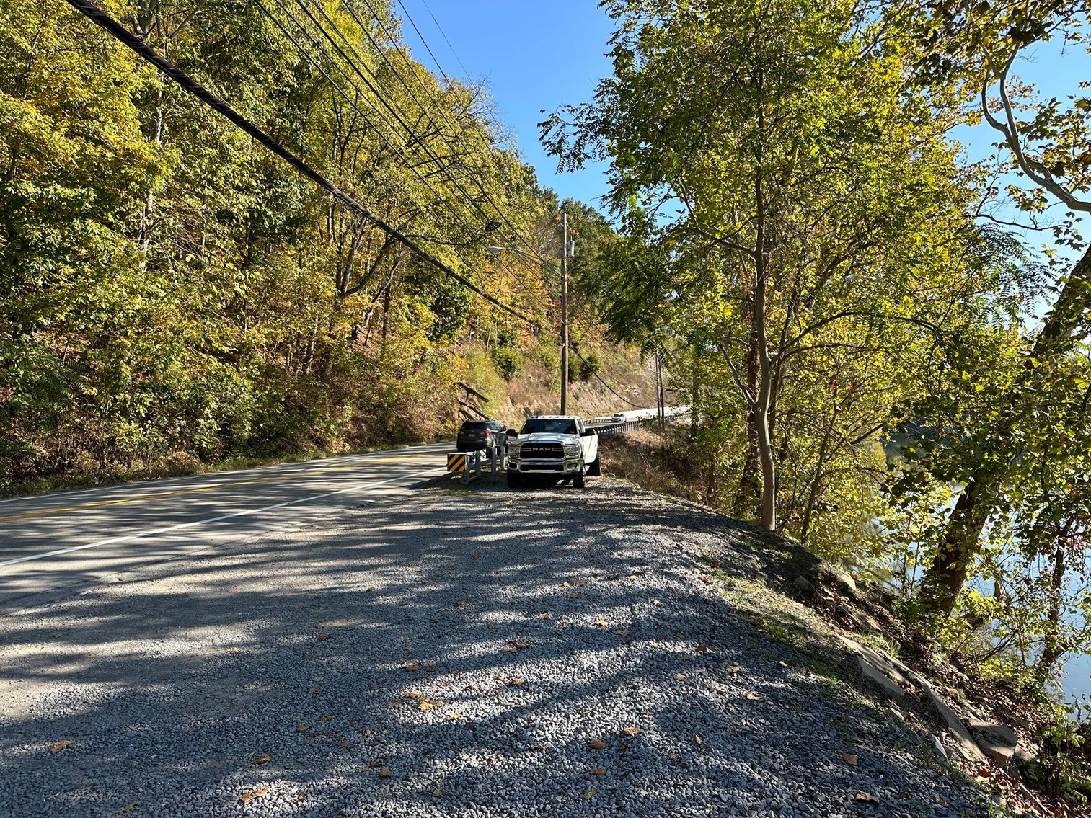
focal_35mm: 24
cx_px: 546
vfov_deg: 56.8
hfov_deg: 71.6
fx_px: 756
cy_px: 409
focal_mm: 6.86
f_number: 1.78
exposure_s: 1/1339
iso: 80
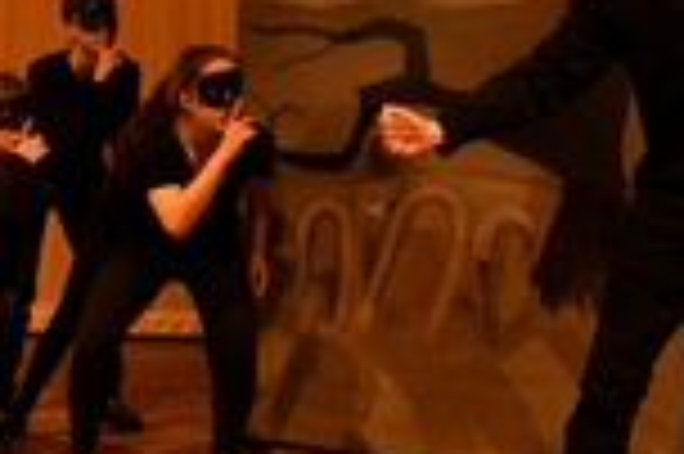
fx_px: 1936
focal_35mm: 102
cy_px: 218
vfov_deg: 13.4
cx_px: -99
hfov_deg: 19.1
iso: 1600
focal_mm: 31
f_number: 5.6
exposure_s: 1/100
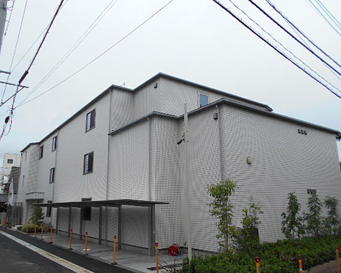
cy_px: 134
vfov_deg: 51.5
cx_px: 165
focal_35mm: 28
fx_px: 283
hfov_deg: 62.2
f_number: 3.2
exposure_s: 1/500
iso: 80
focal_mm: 4.6
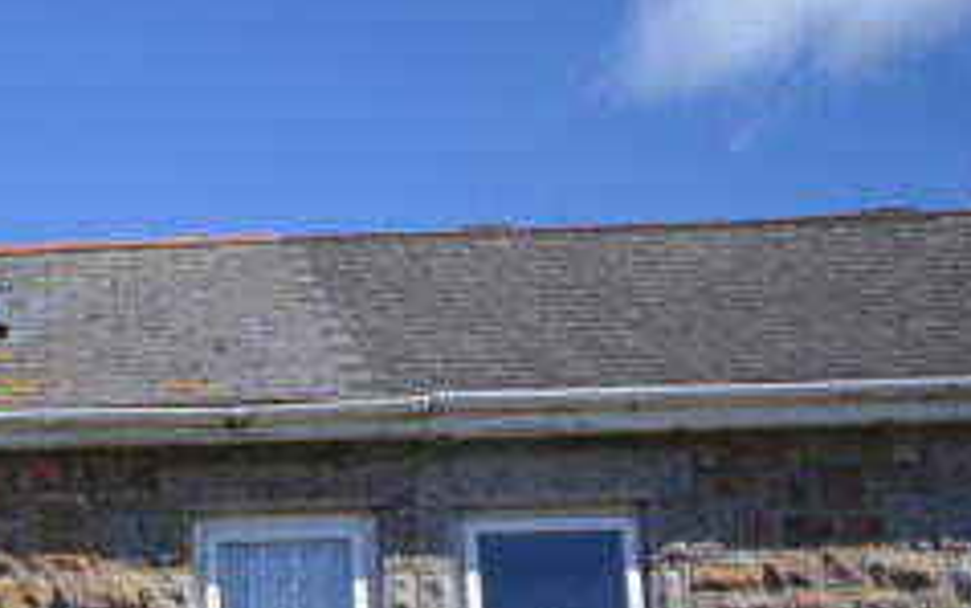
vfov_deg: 14.7
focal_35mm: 84
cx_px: -216
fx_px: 2224
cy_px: 841
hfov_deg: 22.5
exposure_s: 1/250
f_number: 8
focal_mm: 20
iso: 140
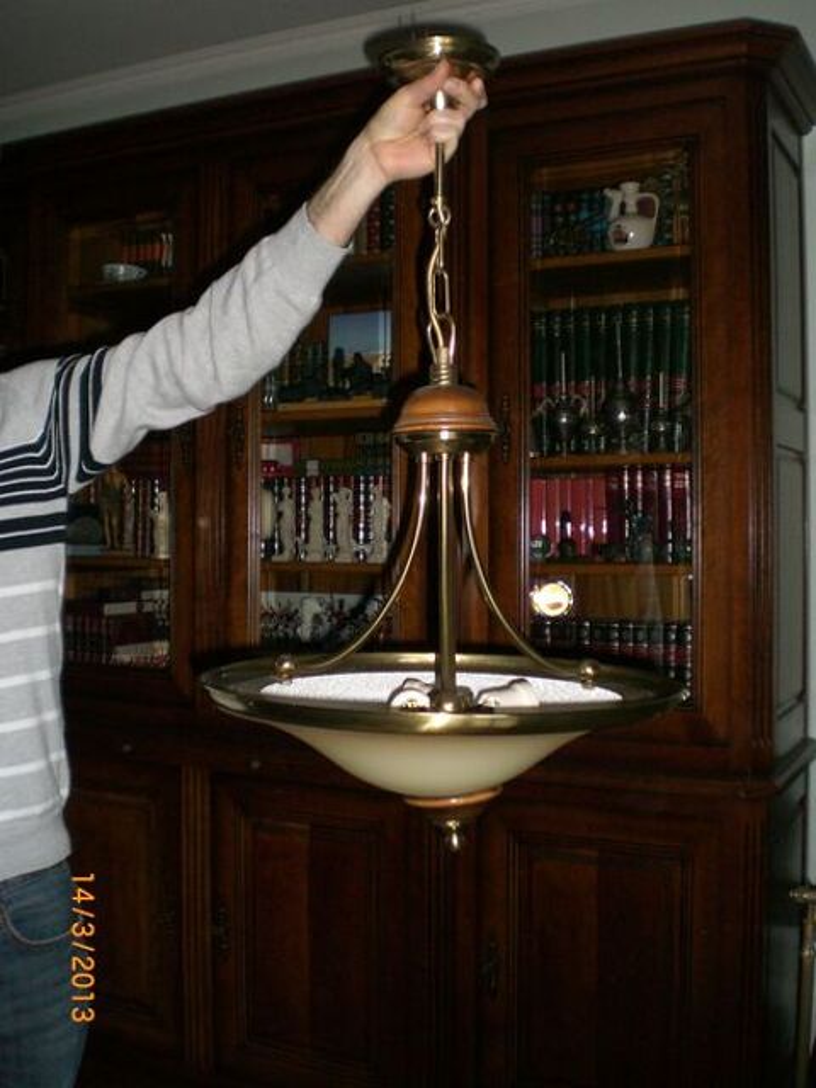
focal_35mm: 38
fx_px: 1194
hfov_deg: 37.7
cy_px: 544
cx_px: 408
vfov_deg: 49.0
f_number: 3.1
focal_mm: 6.3
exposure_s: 1/60
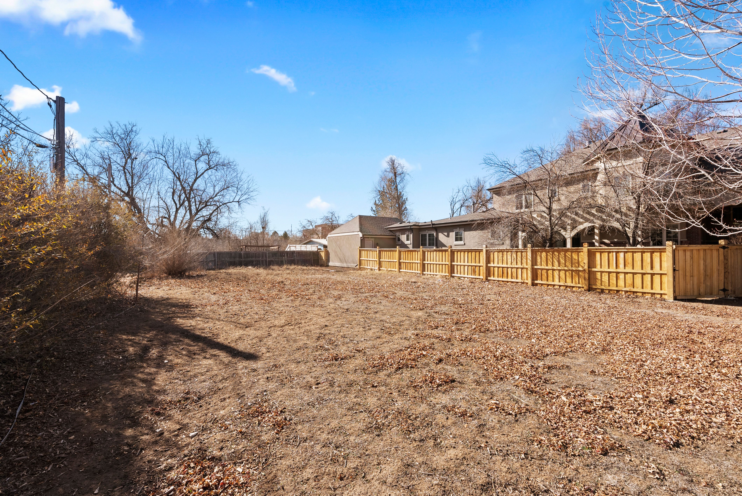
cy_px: 248
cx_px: 371
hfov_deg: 100.4
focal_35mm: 15
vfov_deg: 77.4
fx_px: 309
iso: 200
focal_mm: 15
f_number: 10
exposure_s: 1/40
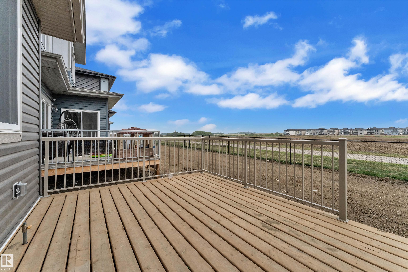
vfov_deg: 81.2
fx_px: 159
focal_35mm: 14
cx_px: 204
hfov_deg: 104.3
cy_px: 136
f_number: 10
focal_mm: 14
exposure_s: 1/4000
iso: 1600
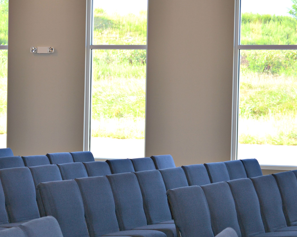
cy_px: 145
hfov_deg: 15.7
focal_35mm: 122
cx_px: 83
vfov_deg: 12.7
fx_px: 1070
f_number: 4
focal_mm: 55
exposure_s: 1/125
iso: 180
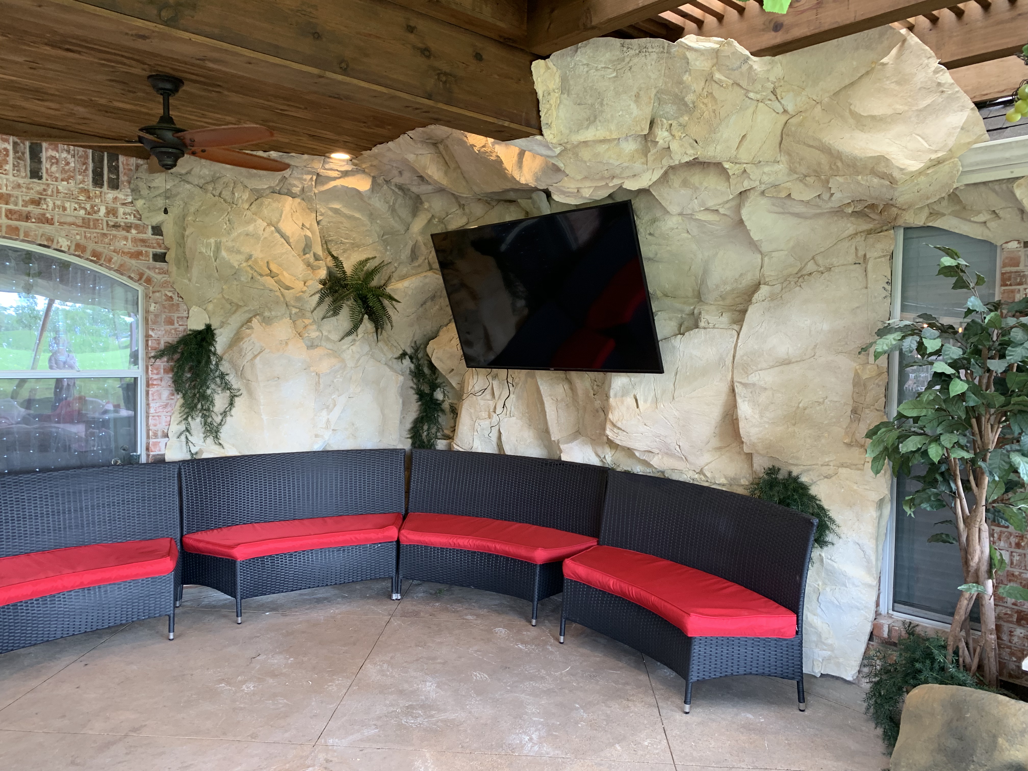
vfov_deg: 53.1
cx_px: 514
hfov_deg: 67.3
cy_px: 386
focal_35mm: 26
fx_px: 772
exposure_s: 1/65
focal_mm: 4.25
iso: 100
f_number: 1.8
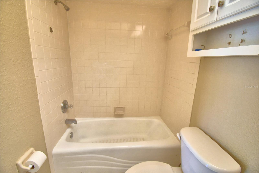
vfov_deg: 77.3
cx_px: 130
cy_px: 86
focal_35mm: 15
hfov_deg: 100.4
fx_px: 108
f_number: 4.5
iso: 400
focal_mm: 10
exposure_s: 1/30
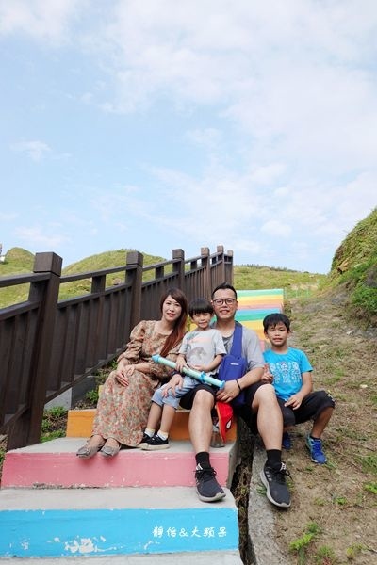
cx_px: 188
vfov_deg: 73.7
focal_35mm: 24
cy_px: 282
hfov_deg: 53.1
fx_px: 377
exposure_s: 1/800
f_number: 2.8
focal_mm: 9
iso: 125
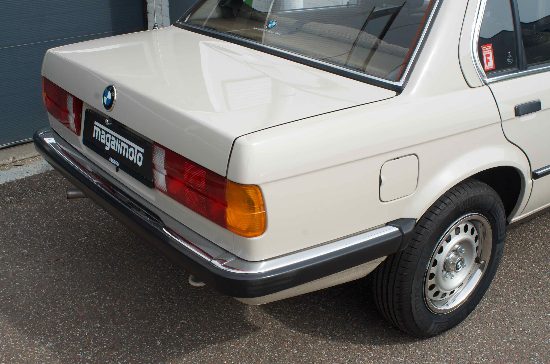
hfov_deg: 46.5
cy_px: 182
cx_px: 275
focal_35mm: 42
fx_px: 640
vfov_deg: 31.8
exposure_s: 1/500
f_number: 11
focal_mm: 28
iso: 500
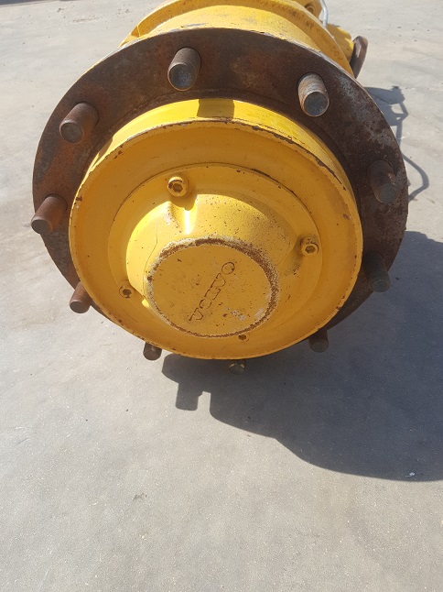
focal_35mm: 26
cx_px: 222
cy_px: 296
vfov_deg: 67.3
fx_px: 444
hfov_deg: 53.0
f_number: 1.7
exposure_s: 1/1216
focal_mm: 4.2
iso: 40
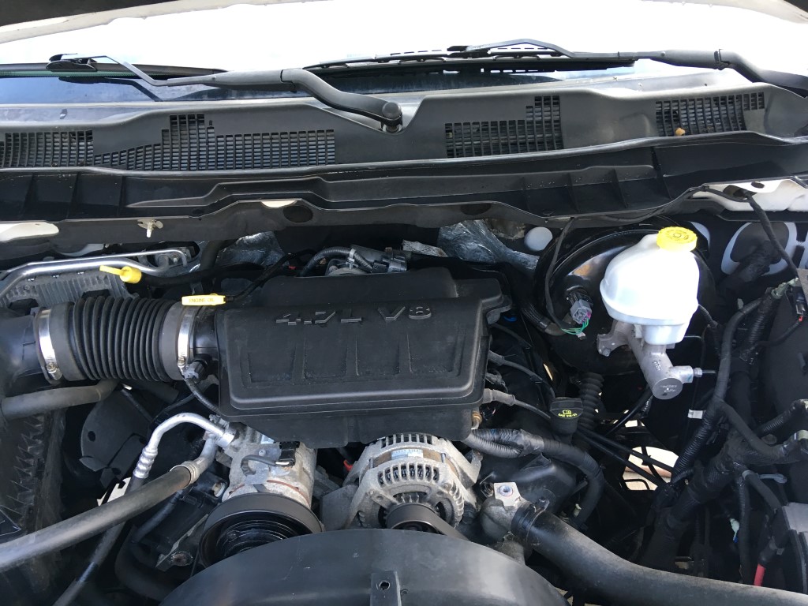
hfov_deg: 61.7
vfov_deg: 48.2
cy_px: 303
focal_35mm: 29
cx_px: 404
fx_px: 677
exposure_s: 1/30
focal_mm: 4.15
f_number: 2.2
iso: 32
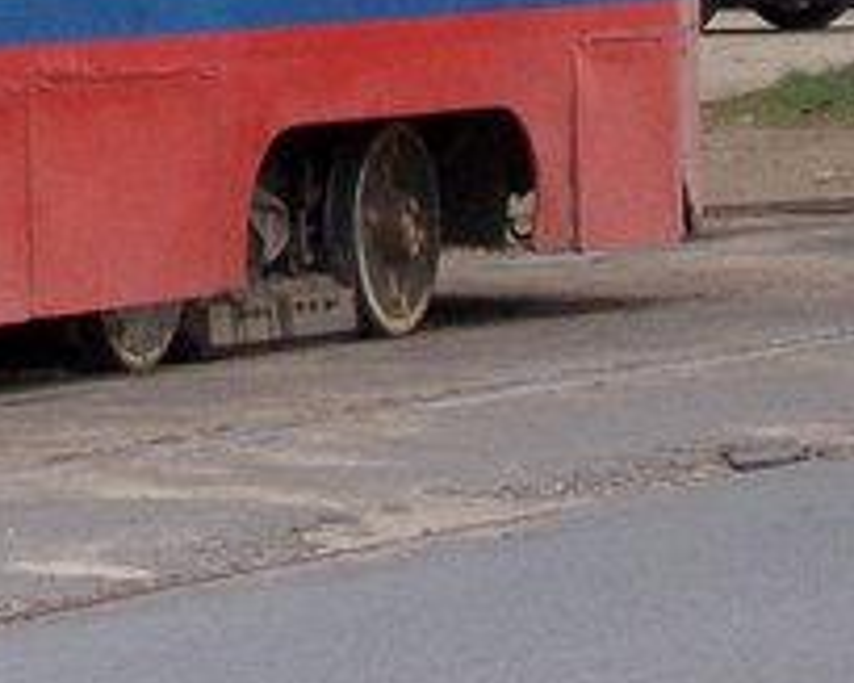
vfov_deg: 3.1
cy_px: -1006
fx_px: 12480
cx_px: -879
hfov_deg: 3.9
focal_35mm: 494
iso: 125
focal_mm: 15.4
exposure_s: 1/60
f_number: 6.3
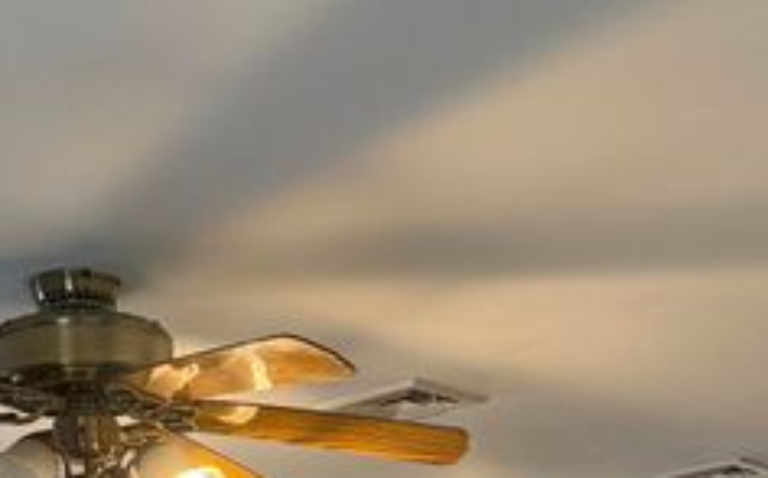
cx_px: 335
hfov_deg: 28.6
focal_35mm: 72
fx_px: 1506
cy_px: 980
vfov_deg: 14.6
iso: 160
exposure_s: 1/60
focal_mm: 6.76
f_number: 1.78
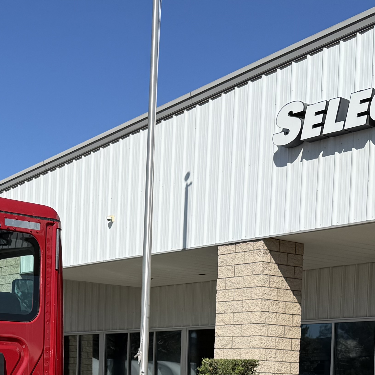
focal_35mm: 74
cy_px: 407
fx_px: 907
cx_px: 69
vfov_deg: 22.1
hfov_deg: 23.0
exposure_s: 1/4975
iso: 80
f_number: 1.78
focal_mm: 6.76
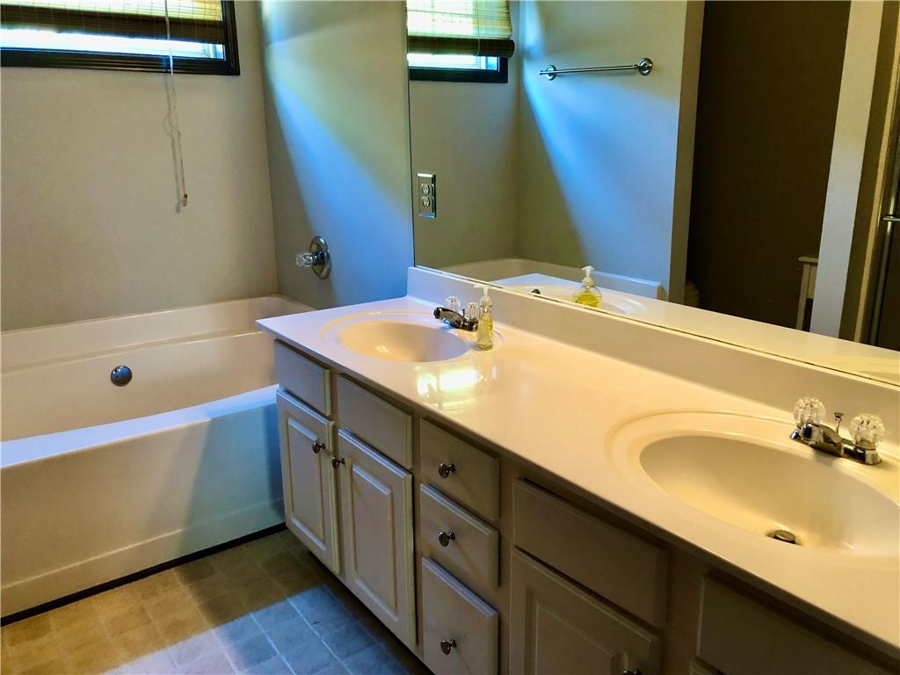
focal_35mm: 28
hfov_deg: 63.4
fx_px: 728
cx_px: 450
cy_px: 338
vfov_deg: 49.7
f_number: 1.8
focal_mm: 3.99
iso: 100
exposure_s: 1/12
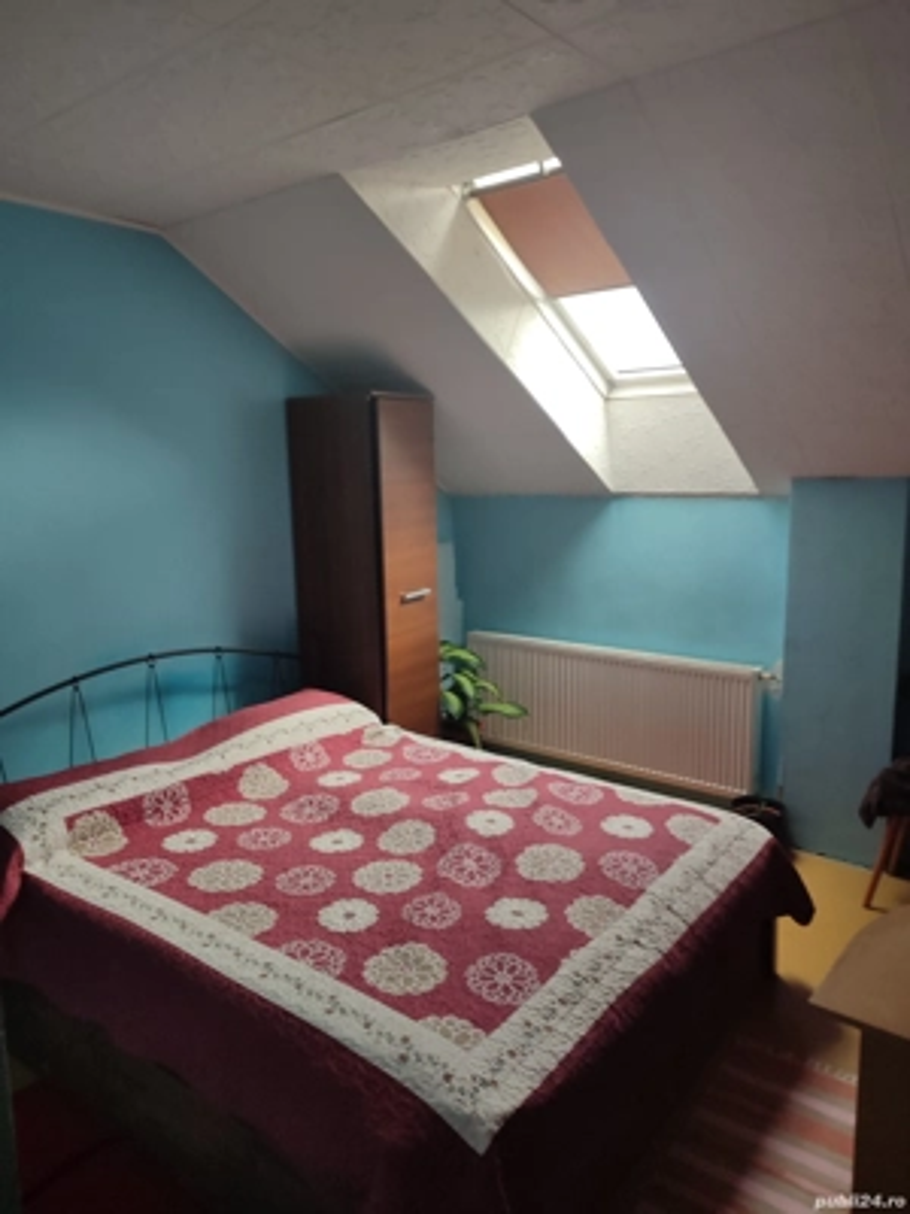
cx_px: 455
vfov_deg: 71.6
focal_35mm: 24
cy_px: 607
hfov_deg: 56.8
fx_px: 841
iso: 59
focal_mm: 5.89
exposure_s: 1/33
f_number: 1.89
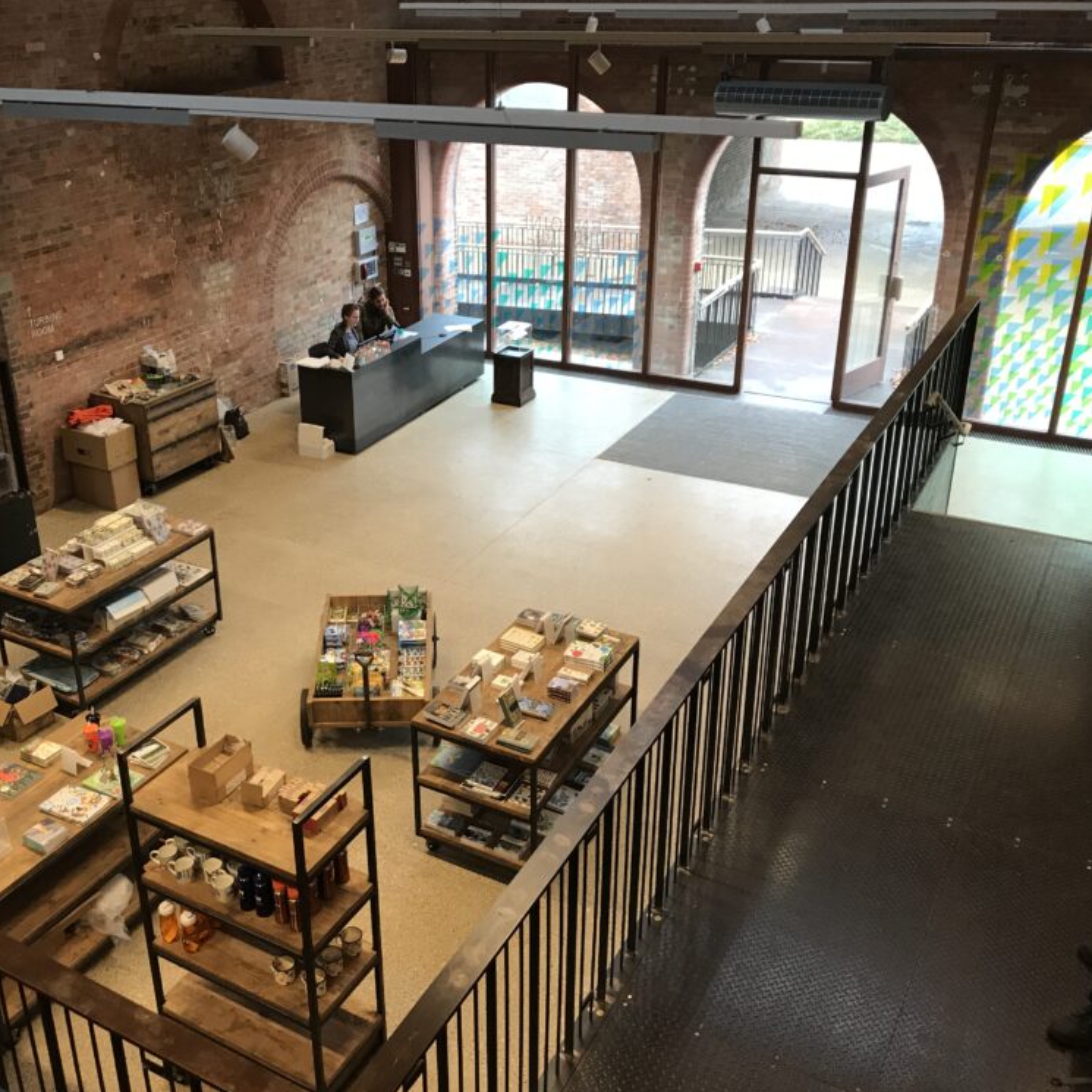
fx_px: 1213
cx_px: 432
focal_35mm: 34
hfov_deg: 48.1
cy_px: 534
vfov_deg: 48.4
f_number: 1.8
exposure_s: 1/20
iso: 40
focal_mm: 3.99
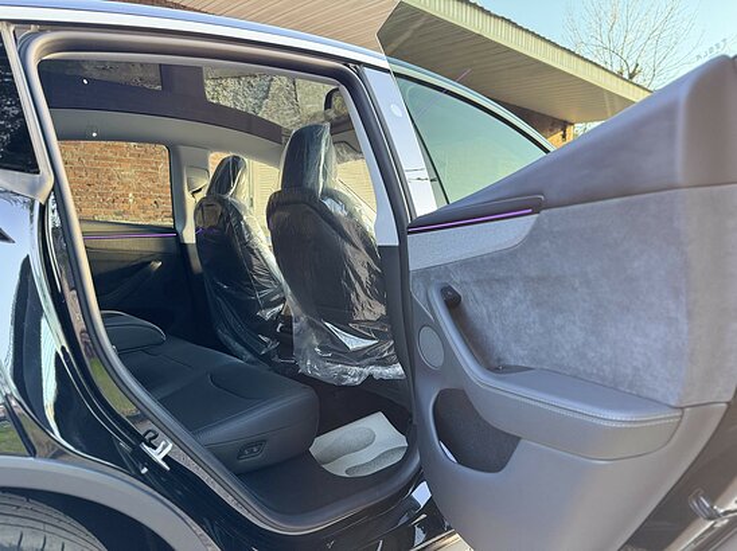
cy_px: 276
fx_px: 511
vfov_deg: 56.7
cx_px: 368
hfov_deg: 71.6
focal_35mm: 24
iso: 200
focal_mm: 6.76
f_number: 1.78
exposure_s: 1/108
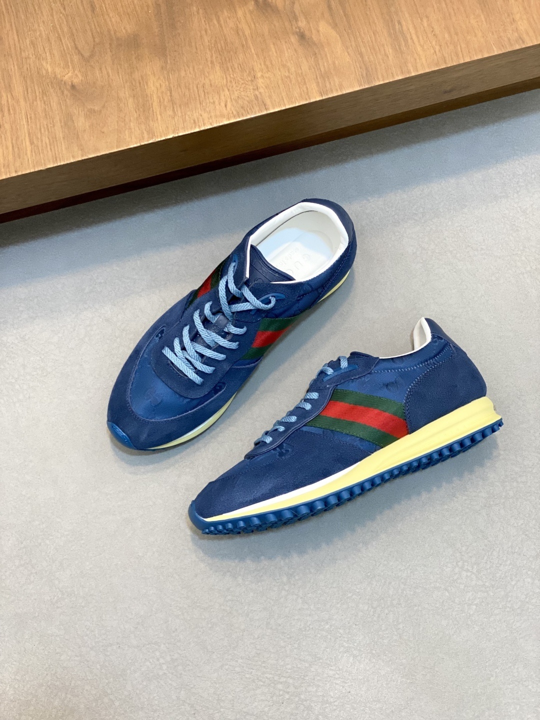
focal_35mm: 52
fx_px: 1082
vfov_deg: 36.8
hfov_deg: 28.0
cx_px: 270
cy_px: 360
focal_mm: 6
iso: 200
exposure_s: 1/100
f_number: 2
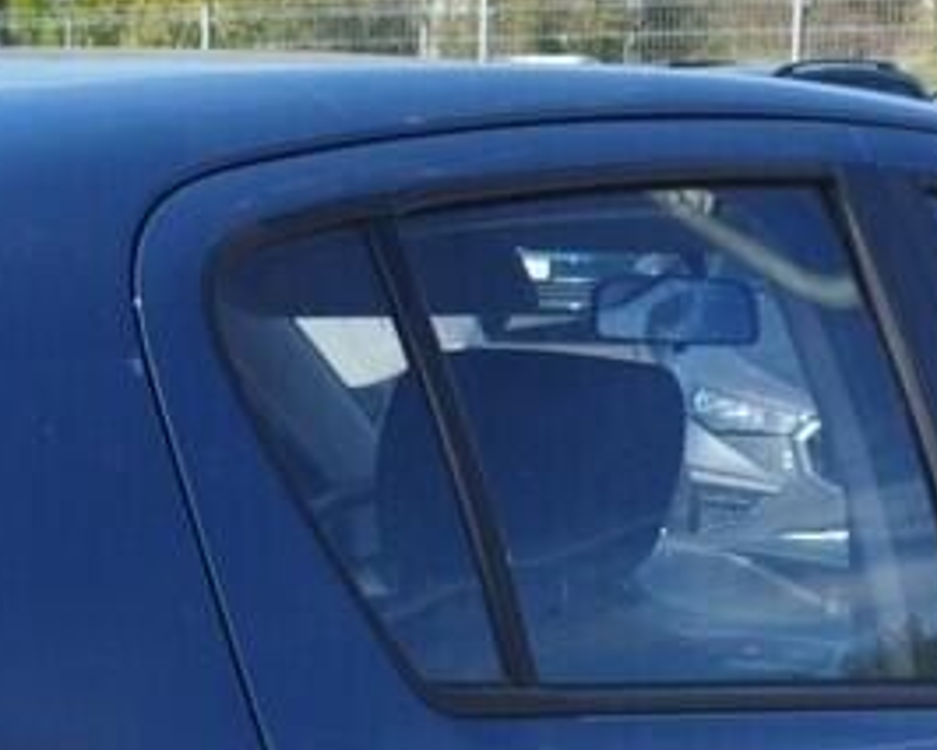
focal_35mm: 132
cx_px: 201
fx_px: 3662
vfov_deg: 11.2
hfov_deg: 14.5
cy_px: 1190
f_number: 1.89
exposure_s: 1/621
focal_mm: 5.95
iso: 50
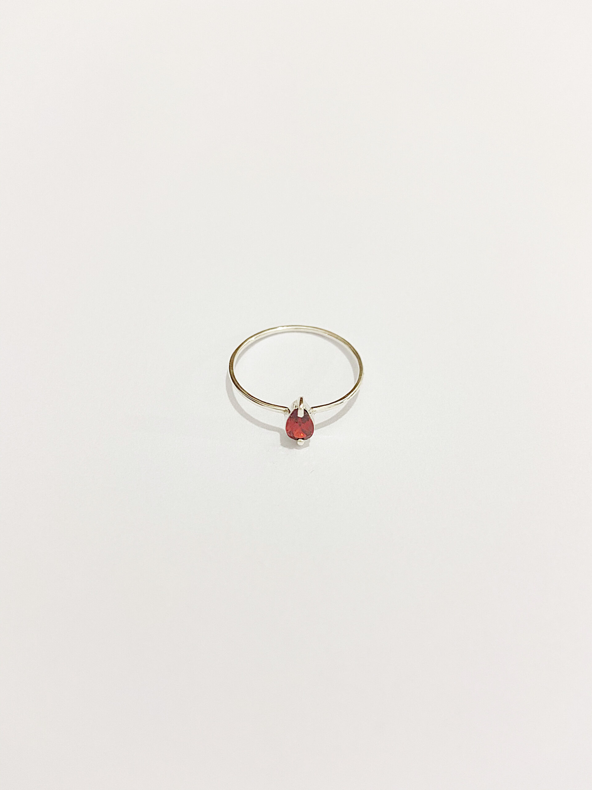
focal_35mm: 26
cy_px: 395
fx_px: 593
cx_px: 296
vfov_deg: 67.3
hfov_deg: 53.1
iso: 125
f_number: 1.8
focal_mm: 4.25
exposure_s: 1/60
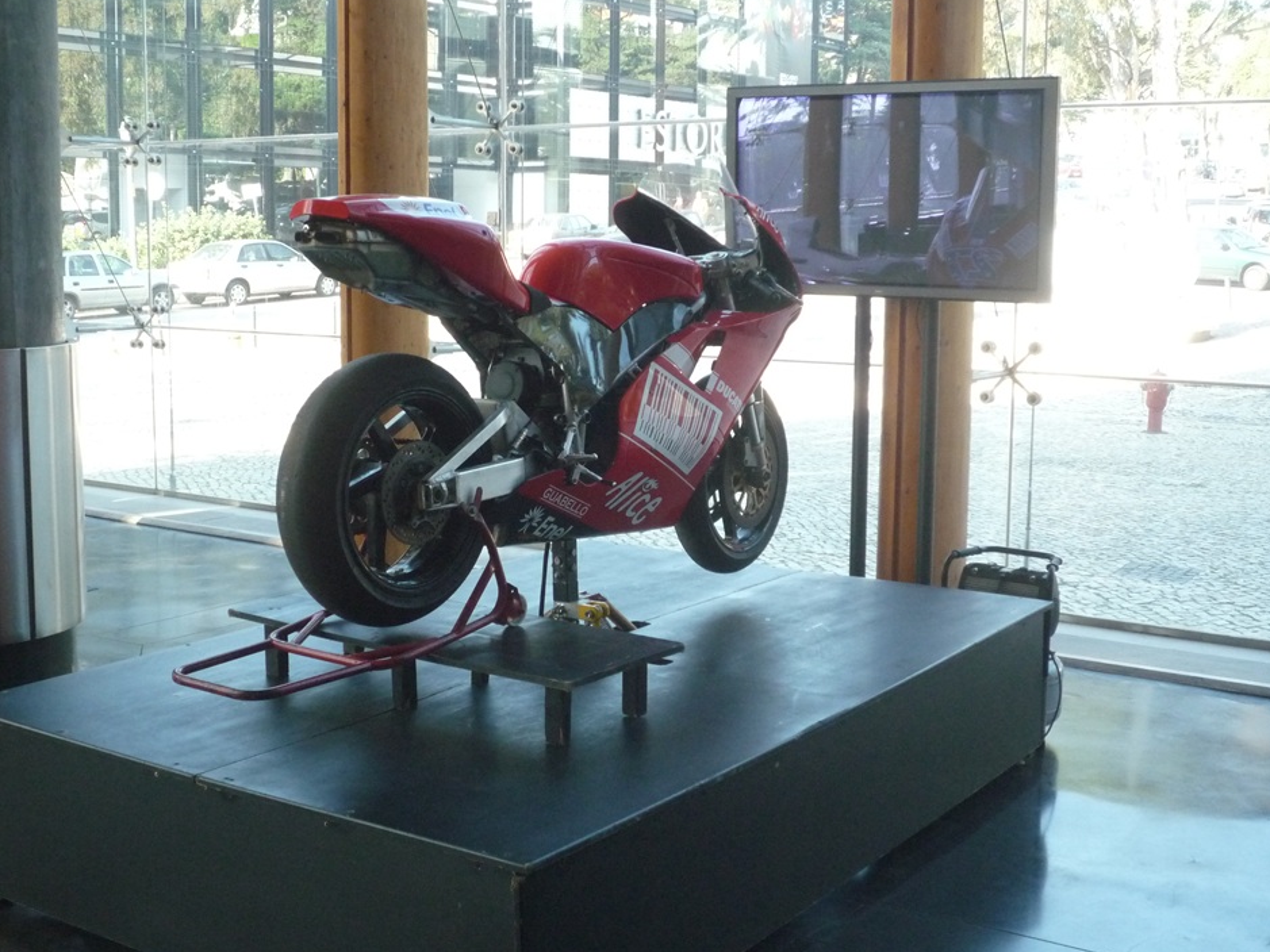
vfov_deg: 30.3
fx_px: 1761
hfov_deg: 39.7
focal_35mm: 48
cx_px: 606
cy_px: 480
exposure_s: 1/125
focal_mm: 7.8
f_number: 4.3
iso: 400
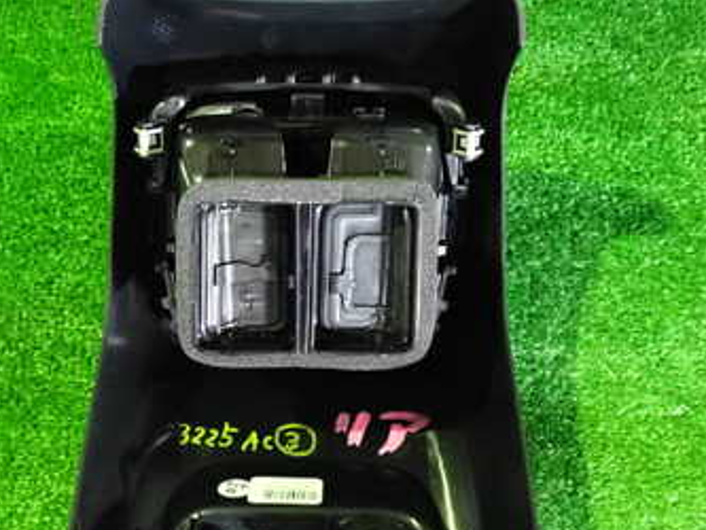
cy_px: 373
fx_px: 1102
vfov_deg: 26.8
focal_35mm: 54
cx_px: 263
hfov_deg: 35.3
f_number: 2.3
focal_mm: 5.4
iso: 2000
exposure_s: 1/40
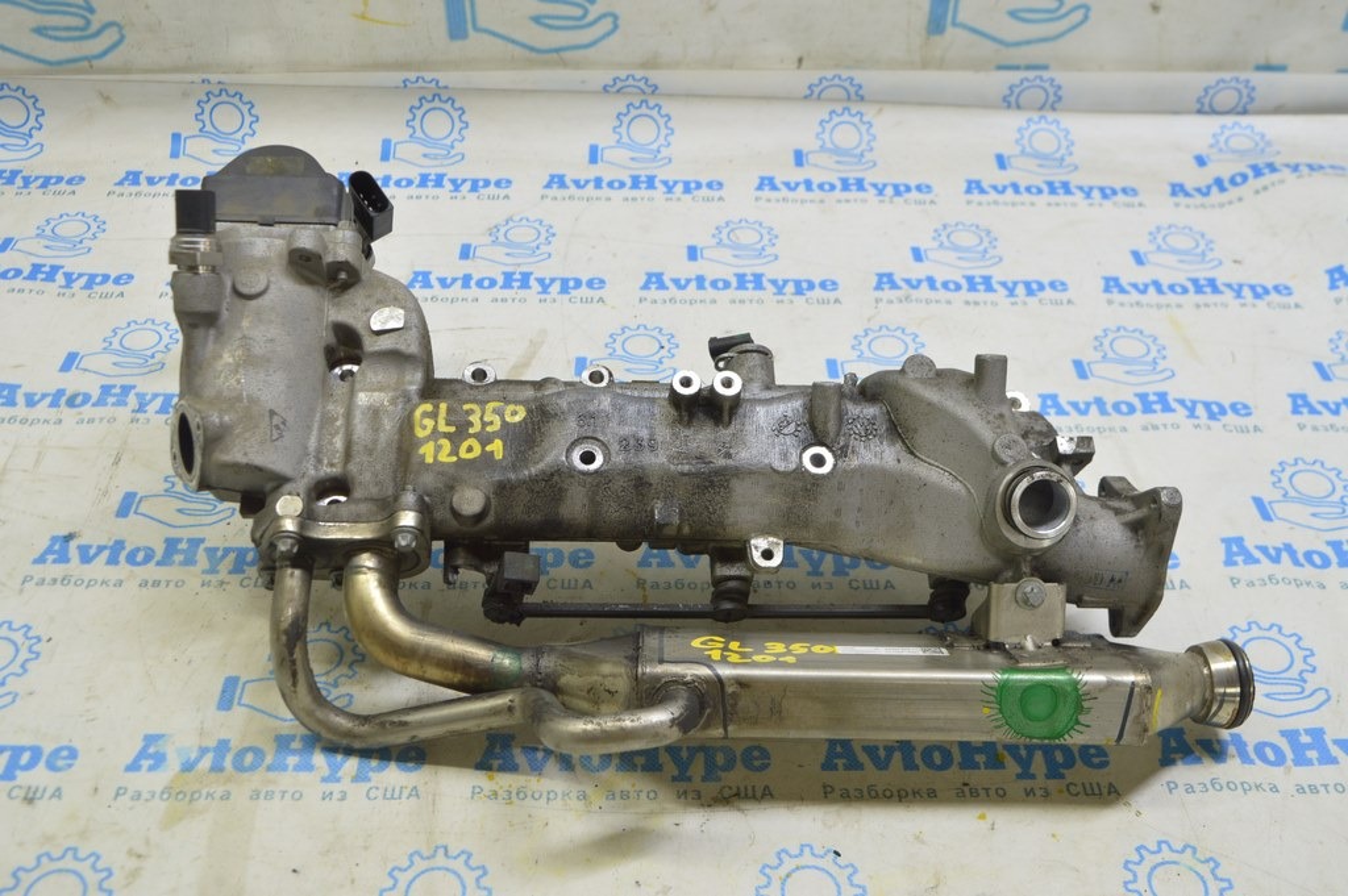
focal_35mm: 38
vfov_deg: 35.4
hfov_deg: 51.3
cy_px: 448
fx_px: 1403
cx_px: 674
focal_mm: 25
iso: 400
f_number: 5.6
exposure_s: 1/20
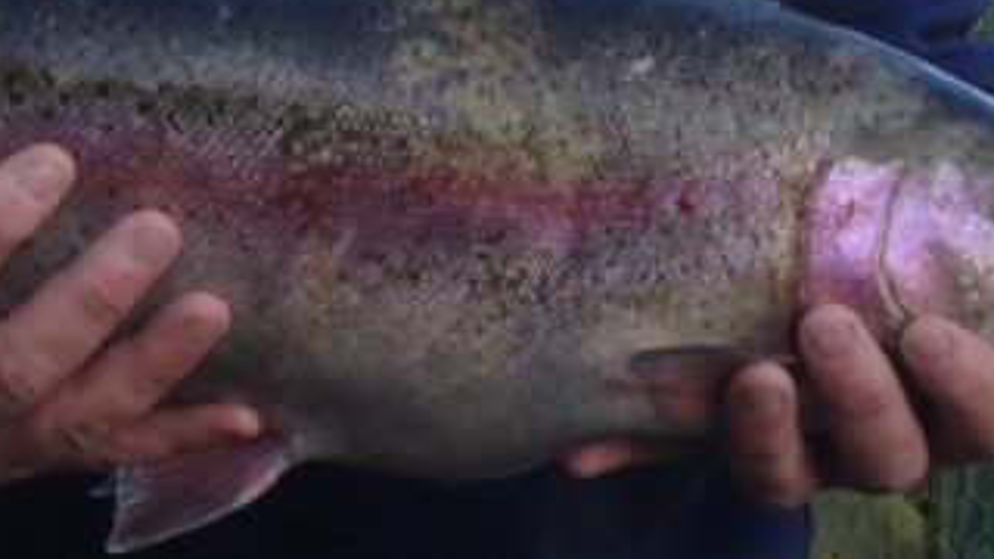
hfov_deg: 18.6
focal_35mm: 115
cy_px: -93
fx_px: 3031
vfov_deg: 10.4
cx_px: 332
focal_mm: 4.12
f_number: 2.4
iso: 50
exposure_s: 1/218
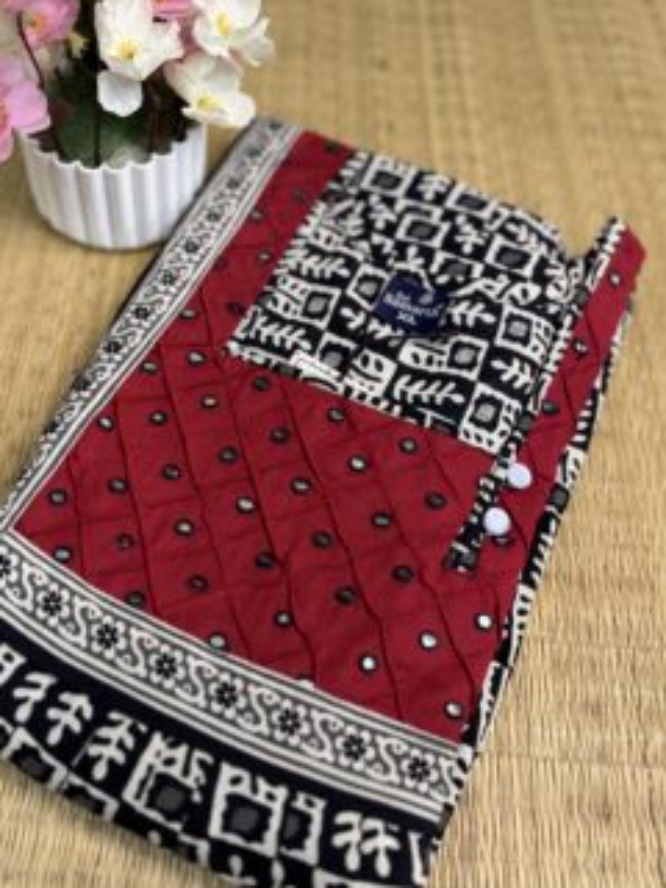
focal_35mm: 30
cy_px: 458
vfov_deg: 60.0
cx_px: 272
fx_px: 770
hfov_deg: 46.6
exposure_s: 1/50
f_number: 1.78
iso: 320
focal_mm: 6.76
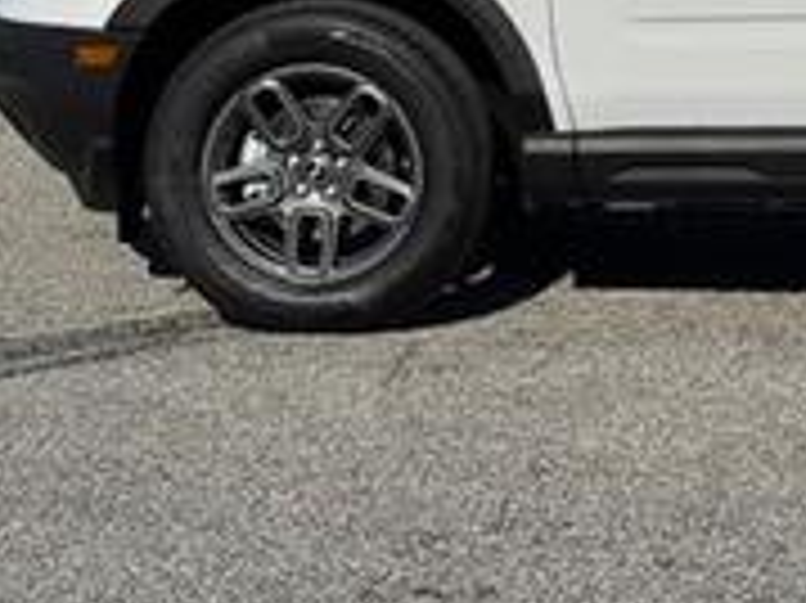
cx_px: 982
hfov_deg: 14.2
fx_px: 3141
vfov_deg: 10.9
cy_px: -27
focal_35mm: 135
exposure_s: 1/12500
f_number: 1.78
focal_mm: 6.76
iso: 64
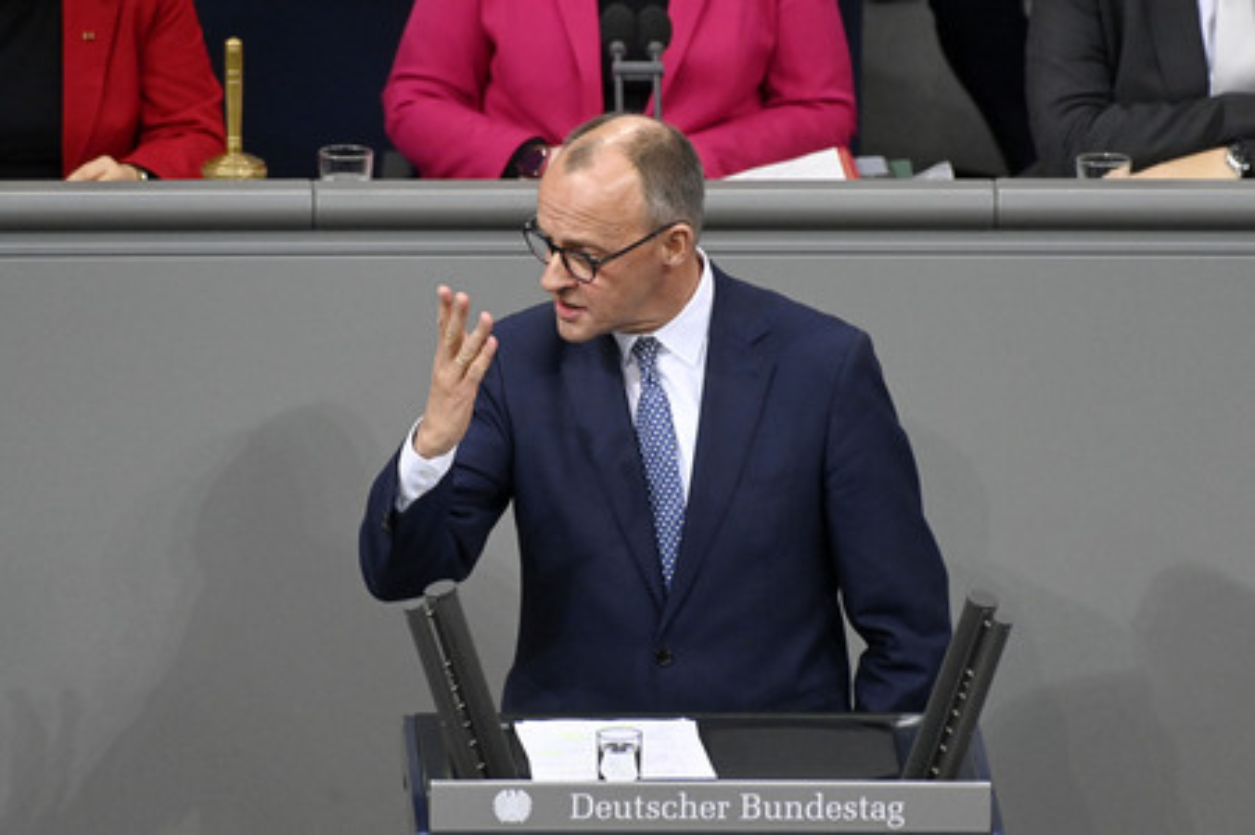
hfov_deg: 4.1
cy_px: 418
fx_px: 17417
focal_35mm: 500
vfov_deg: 2.7
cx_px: 628
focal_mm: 500
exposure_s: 1/400
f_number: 5.6
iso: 10000
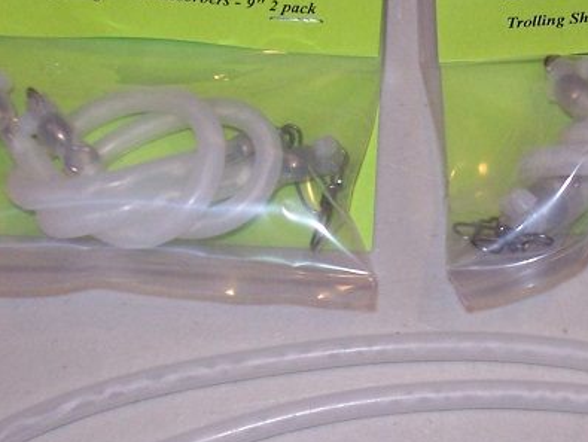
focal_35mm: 86
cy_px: 293
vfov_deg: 17.2
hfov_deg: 22.6
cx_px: 409
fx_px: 1462
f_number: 2.7
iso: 125
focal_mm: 5.6
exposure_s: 1/60
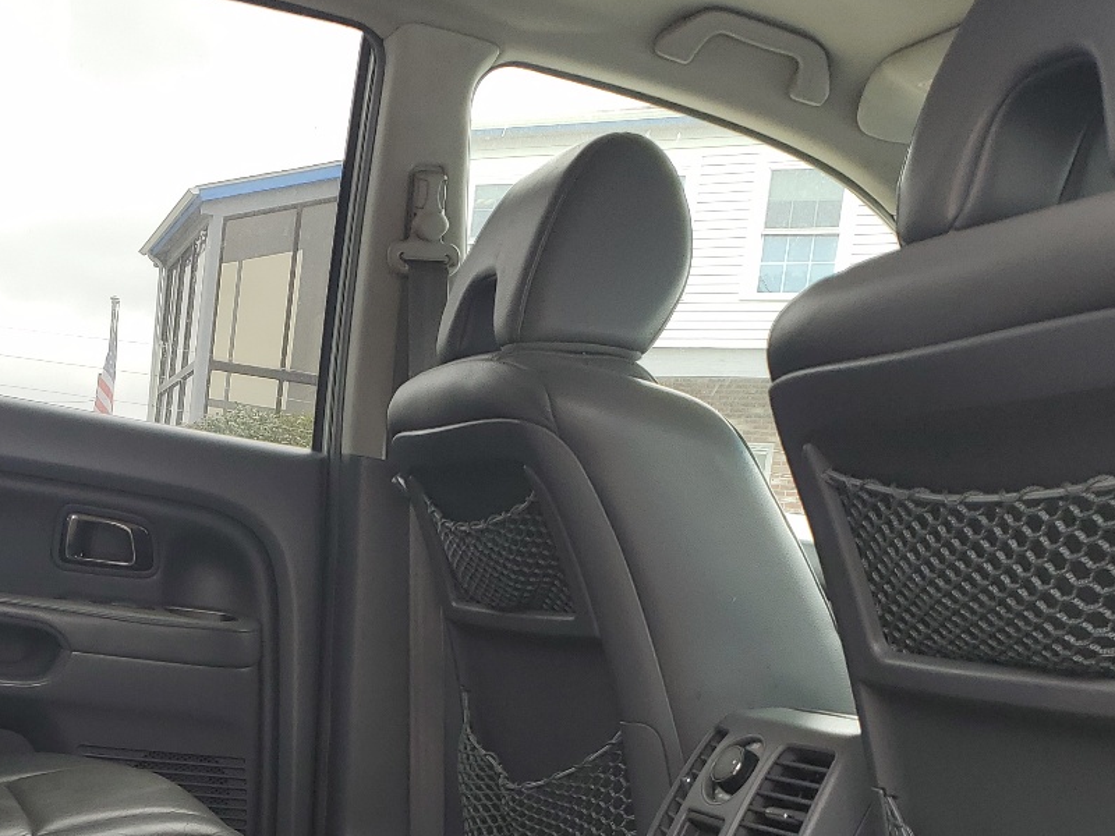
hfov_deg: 36.0
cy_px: 807
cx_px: 280
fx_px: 1675
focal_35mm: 52
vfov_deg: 26.7
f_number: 1.5
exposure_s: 1/256
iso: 50
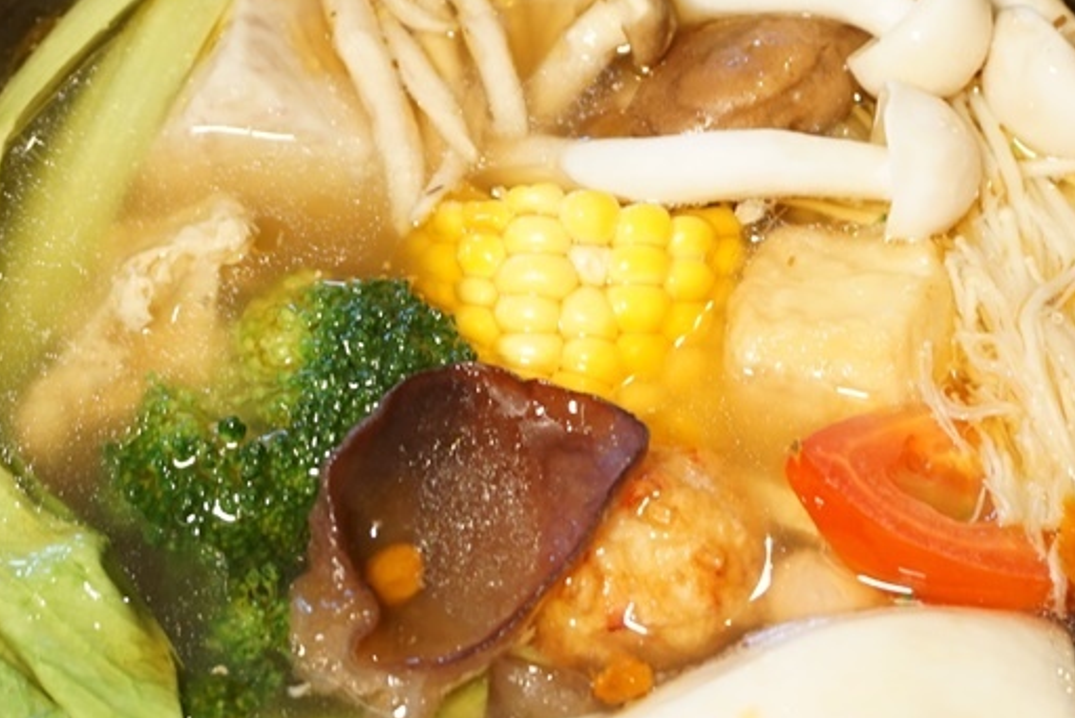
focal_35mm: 90
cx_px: 680
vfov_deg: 15.2
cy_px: 396
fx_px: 2689
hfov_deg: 22.5
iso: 500
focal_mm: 30
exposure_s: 1/60
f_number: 5
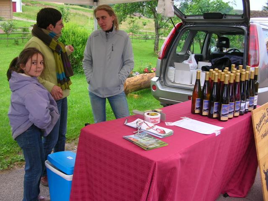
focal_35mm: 35
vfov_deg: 40.7
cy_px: 100
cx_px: 134
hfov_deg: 52.6
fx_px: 271
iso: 50
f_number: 2.8
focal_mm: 5.8
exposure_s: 1/40.6
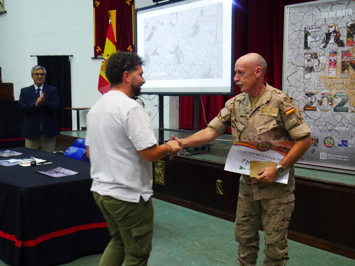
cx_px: 178
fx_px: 410
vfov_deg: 36.0
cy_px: 133
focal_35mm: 40
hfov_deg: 46.8
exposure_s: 1/60
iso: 2000
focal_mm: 20
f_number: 4.5
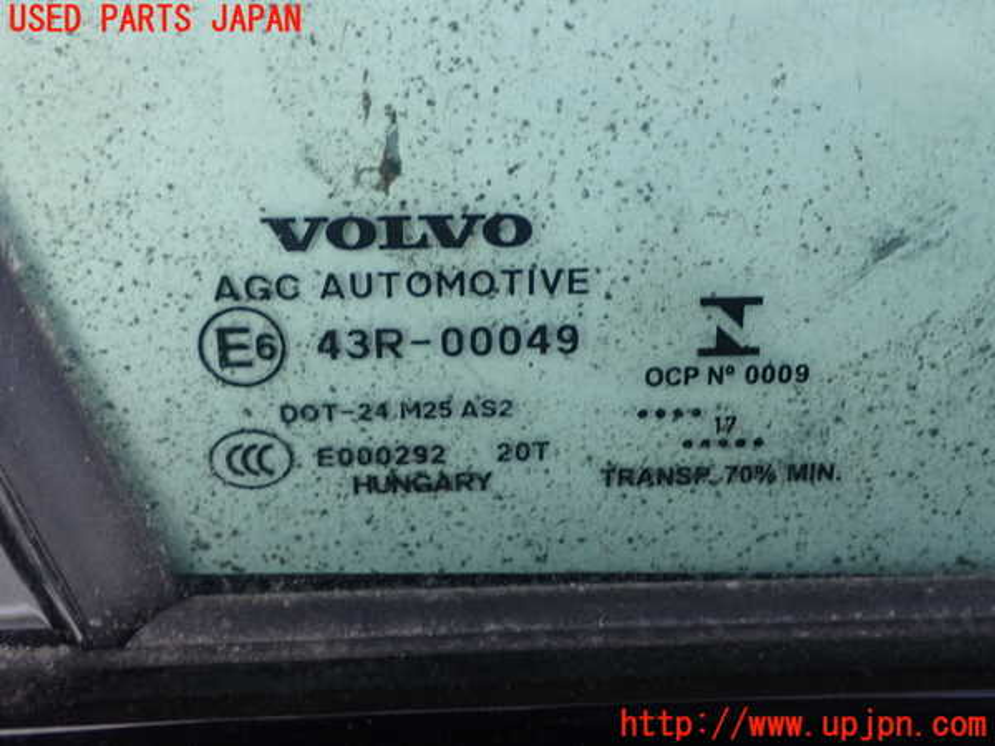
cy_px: 373
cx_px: 498
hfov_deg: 38.9
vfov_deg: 29.7
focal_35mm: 49
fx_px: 1408
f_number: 3.2
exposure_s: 1/50
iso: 320
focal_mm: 8.99
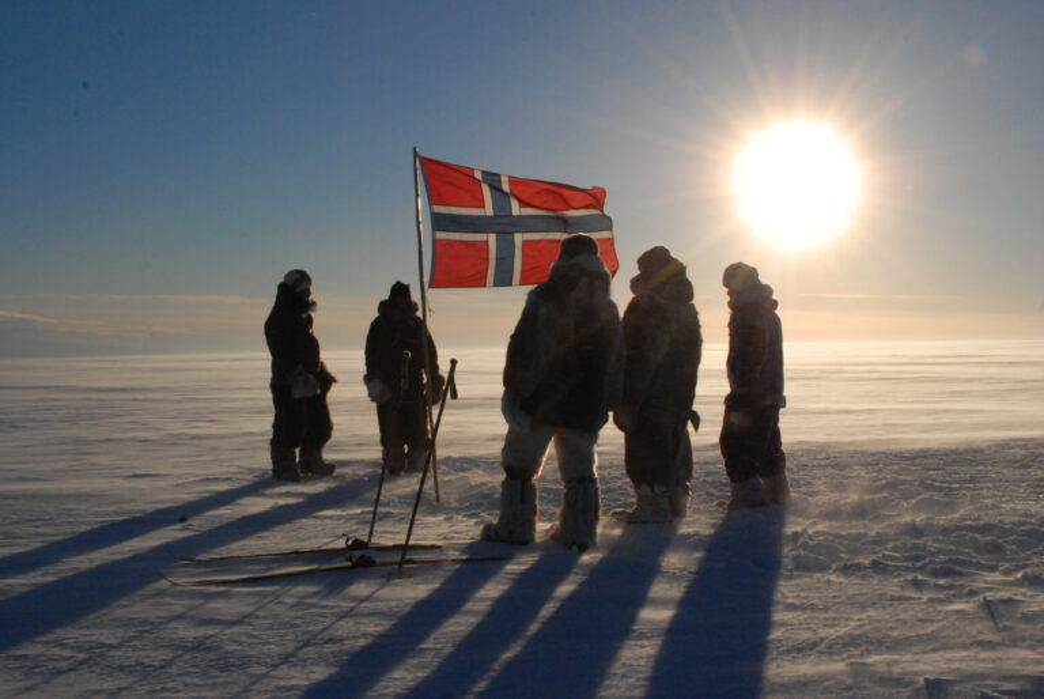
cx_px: 522
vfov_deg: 32.0
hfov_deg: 46.4
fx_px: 1219
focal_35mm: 42
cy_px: 350
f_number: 18
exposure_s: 1/1250
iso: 800
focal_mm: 28
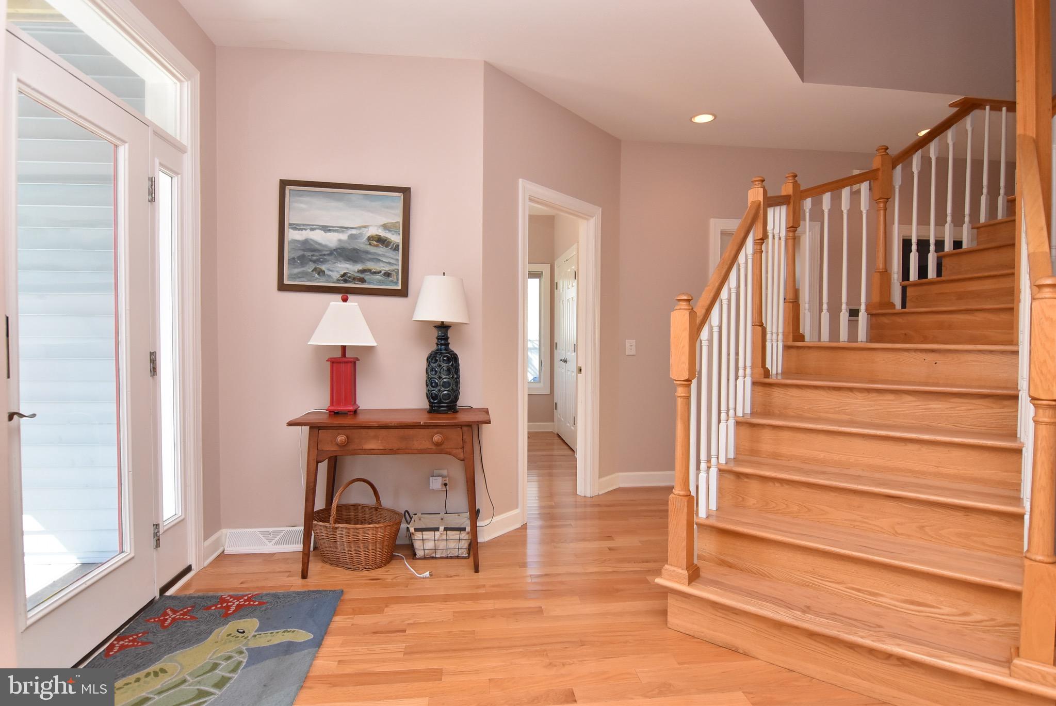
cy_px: 353
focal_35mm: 18
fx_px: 528
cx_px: 528
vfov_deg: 67.5
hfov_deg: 90.0
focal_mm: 12
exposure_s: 1/125
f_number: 8
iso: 800
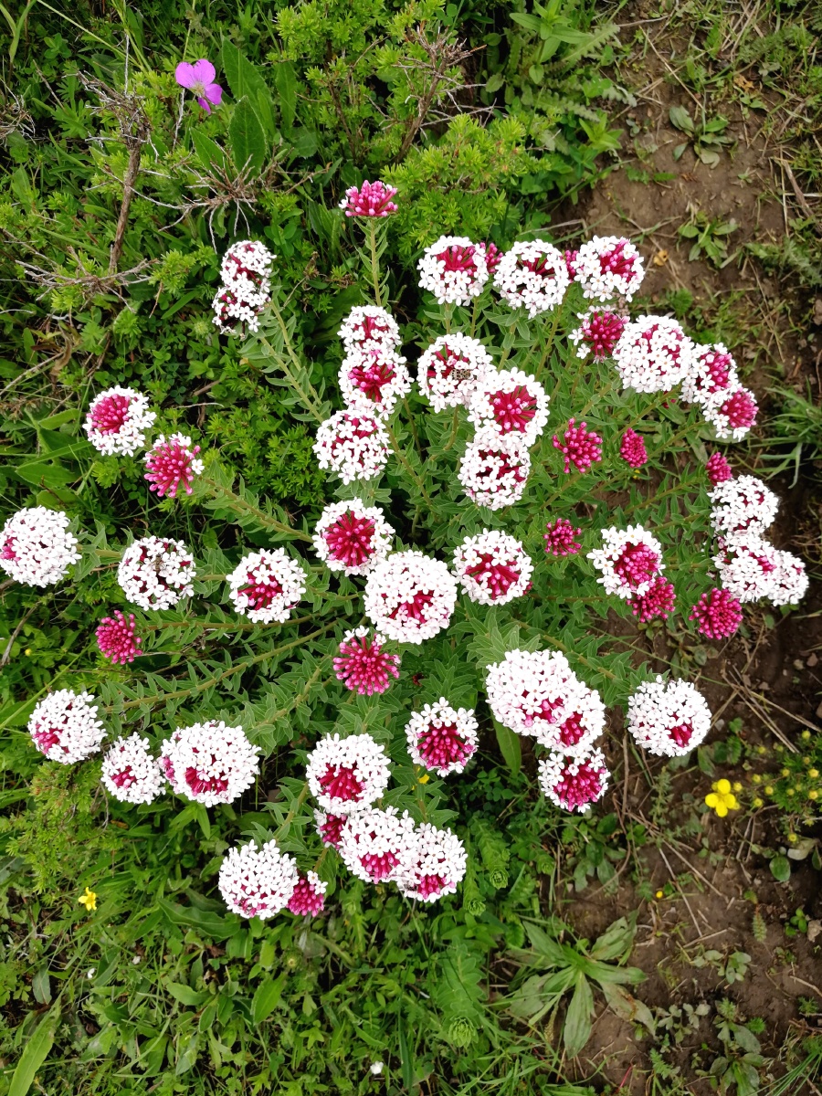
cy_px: 548
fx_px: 855
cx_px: 411
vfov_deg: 65.3
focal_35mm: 27
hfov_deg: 51.4
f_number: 2.2
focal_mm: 3.84
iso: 50
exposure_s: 1/261
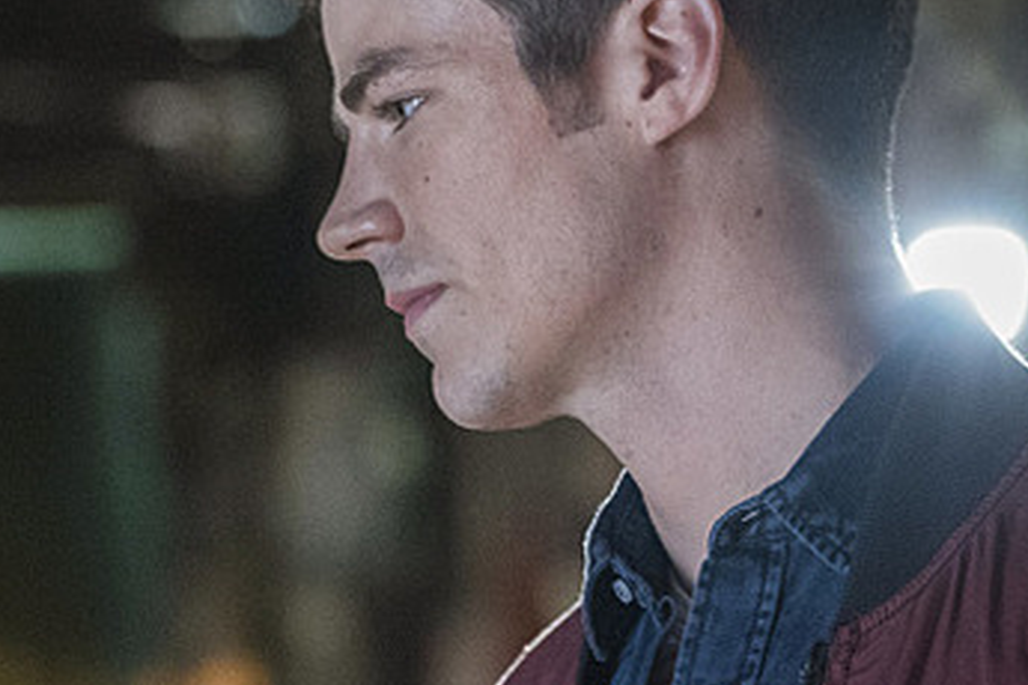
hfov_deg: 6.2
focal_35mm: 332
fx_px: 9480
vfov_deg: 4.1
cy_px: 408
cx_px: 42
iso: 6400
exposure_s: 1/160
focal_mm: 147
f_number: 5
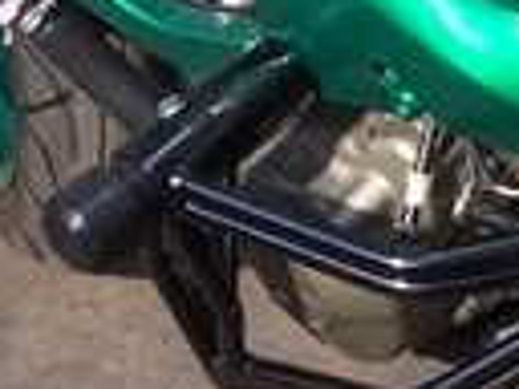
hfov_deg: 9.2
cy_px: 36
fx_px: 3179
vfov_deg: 7.0
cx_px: 612
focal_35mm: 212
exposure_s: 1/250
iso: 80
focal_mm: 5.6
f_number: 5.6
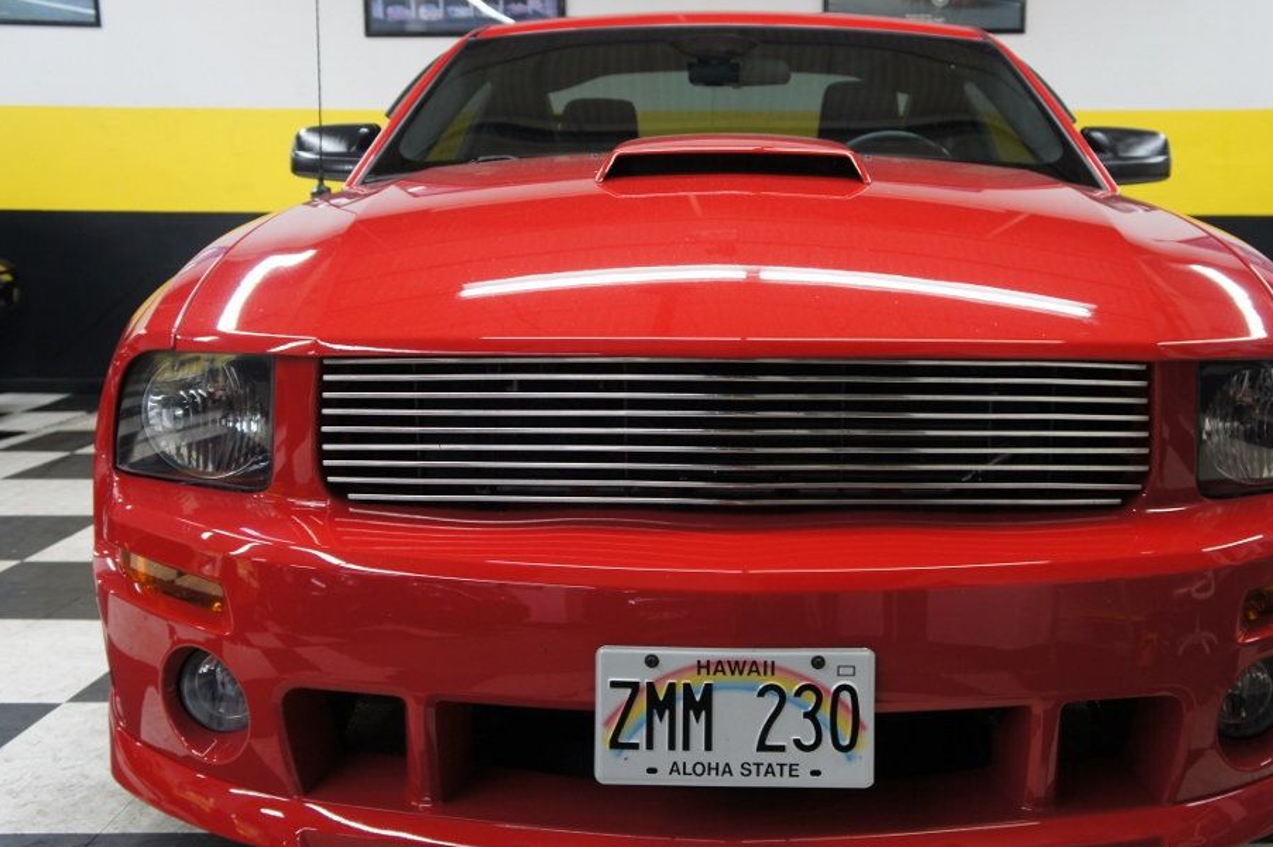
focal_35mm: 43
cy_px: 479
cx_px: 718
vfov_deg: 31.4
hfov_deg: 45.8
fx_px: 1504
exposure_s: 1/40
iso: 500
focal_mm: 25
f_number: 4
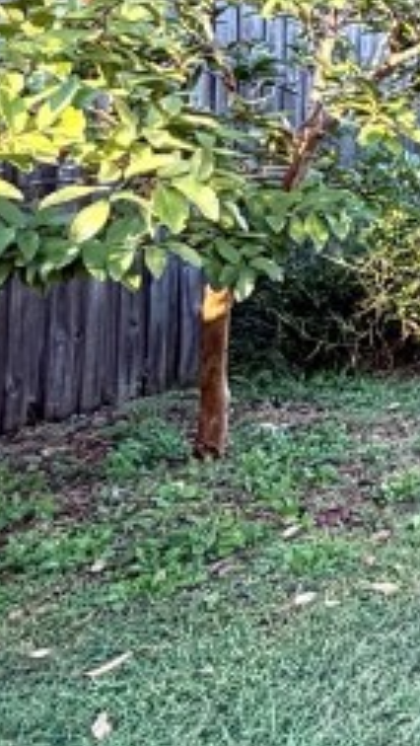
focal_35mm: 62
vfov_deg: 32.5
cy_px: 110
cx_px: 1094
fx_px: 1226
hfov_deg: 12.9
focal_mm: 2.22
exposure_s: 1/121
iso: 80
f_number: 2.2
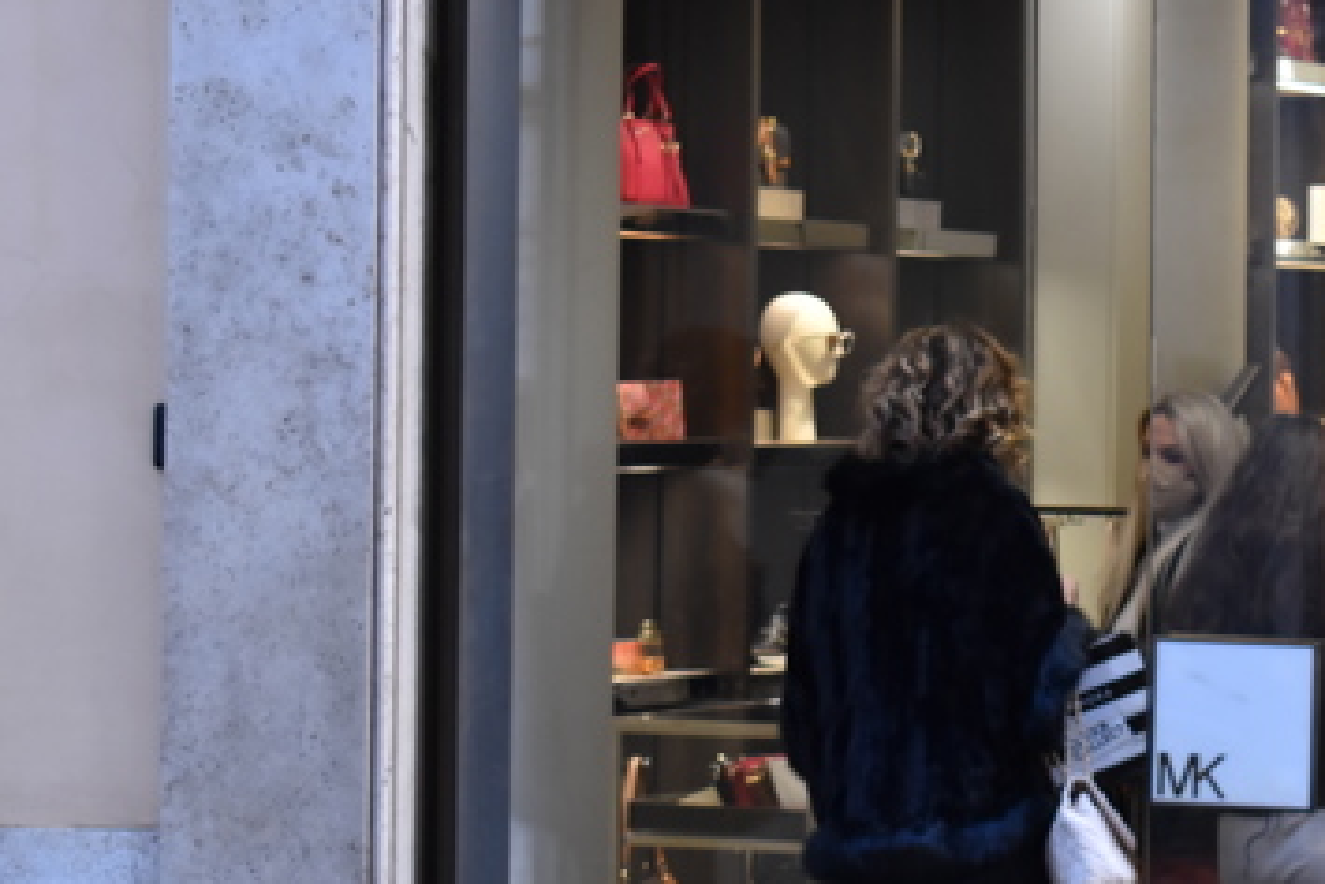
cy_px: 254
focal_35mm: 140
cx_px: 1228
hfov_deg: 14.5
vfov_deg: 9.8
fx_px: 5155
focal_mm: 48
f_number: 5.3
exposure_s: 1/60
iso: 1400
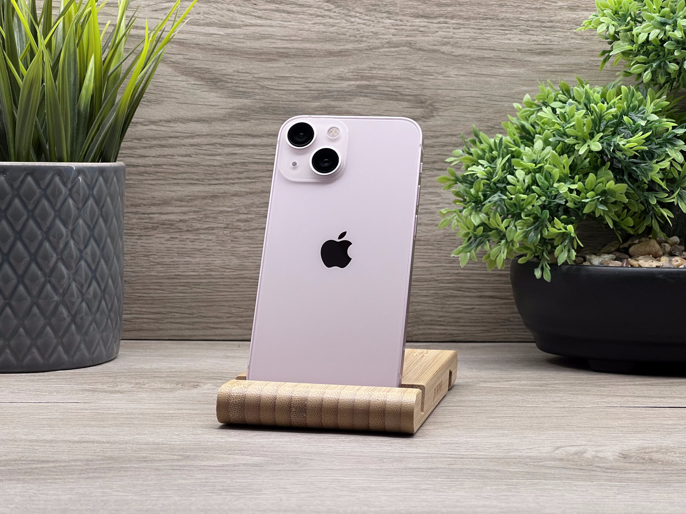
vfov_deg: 19.1
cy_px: 257
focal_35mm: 77
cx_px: 343
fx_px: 1526
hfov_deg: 25.3
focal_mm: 9
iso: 64
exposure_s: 1/100
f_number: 2.8
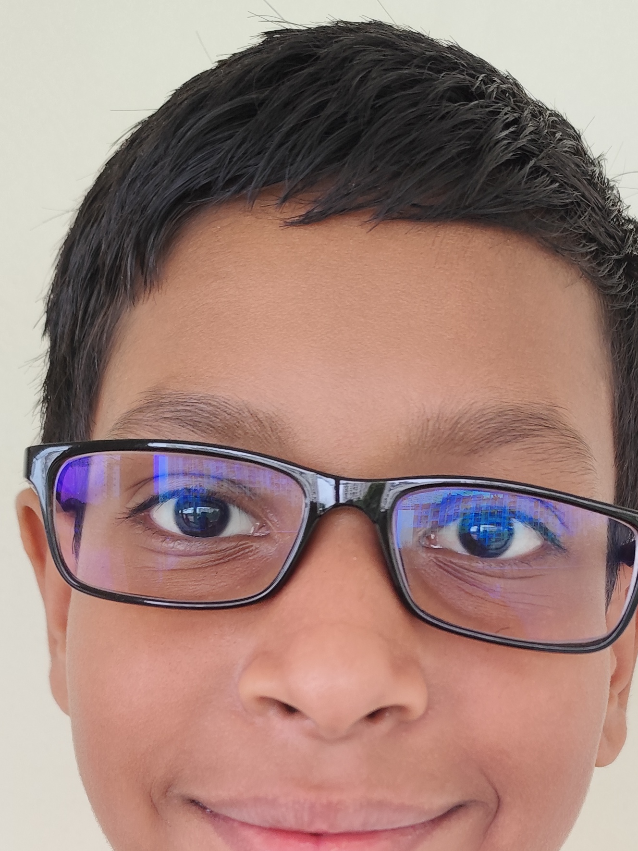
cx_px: 401
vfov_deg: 33.9
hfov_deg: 27.4
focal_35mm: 53
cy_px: 794
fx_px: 1303
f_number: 1.65
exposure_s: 1/100
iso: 200
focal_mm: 6.19
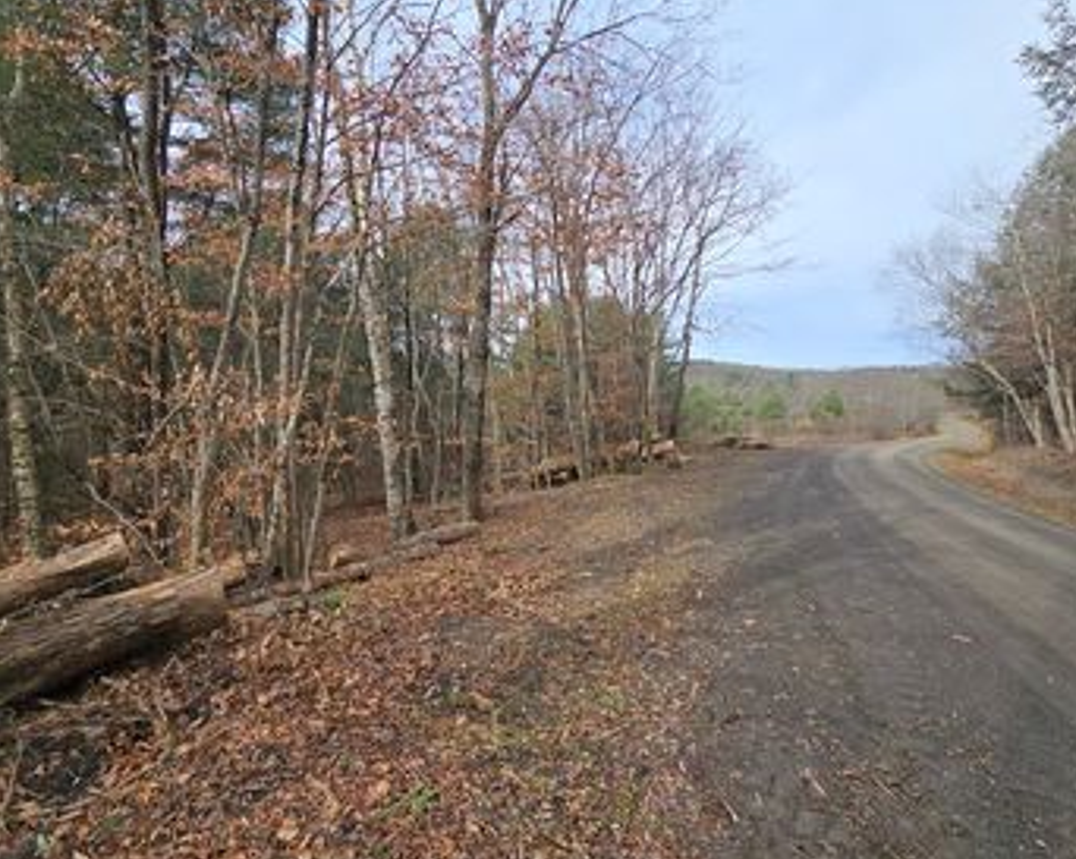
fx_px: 509
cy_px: 420
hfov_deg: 93.1
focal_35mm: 16
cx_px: 514
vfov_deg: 80.3
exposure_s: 1/1123
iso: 50
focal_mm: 2.2
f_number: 2.2
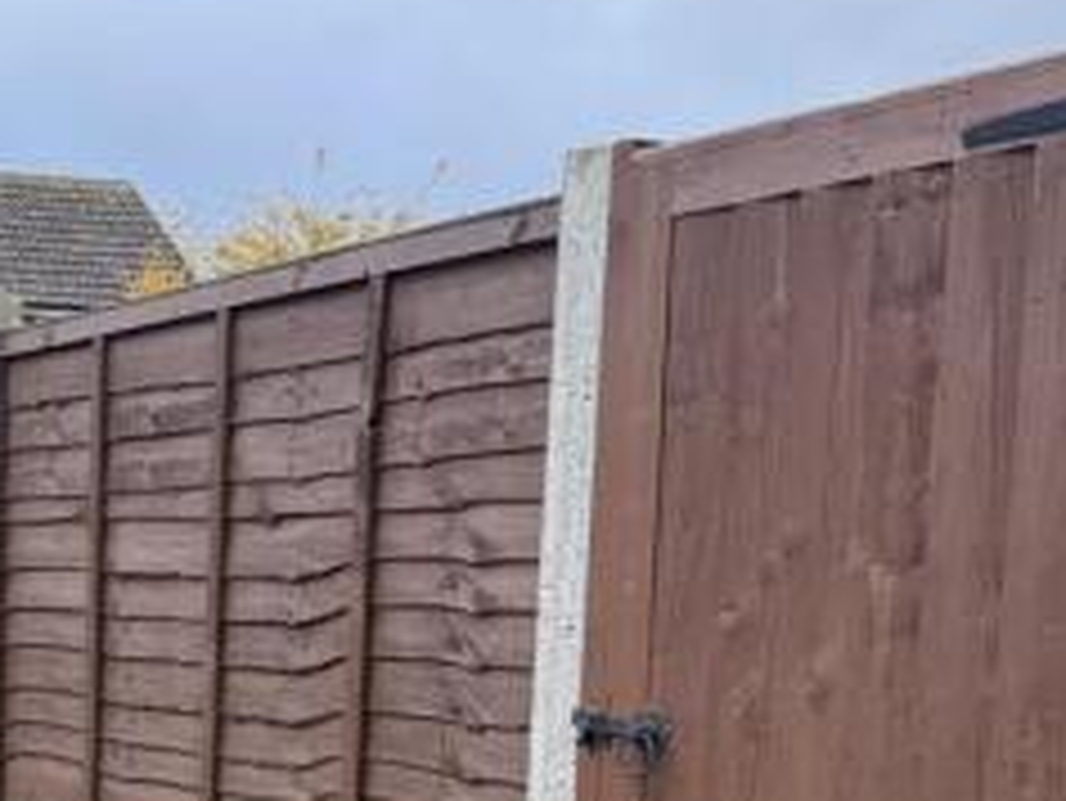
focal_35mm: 59
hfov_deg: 29.9
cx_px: -56
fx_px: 1818
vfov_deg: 23.9
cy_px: 772
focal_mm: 6.76
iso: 80
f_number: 1.78
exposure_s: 1/730
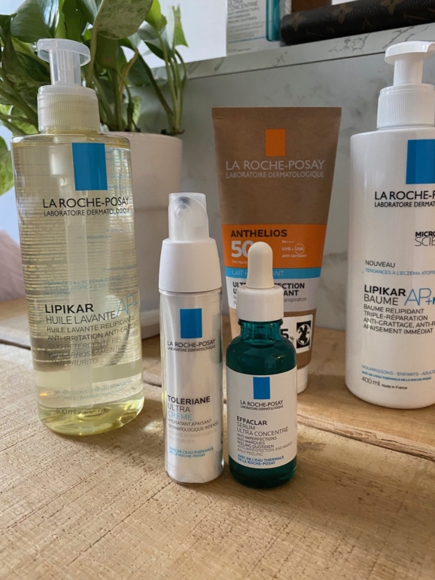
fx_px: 452
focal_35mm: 27
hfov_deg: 51.4
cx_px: 224
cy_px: 283
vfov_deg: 65.3
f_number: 1.8
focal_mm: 4.25
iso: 500
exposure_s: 1/60
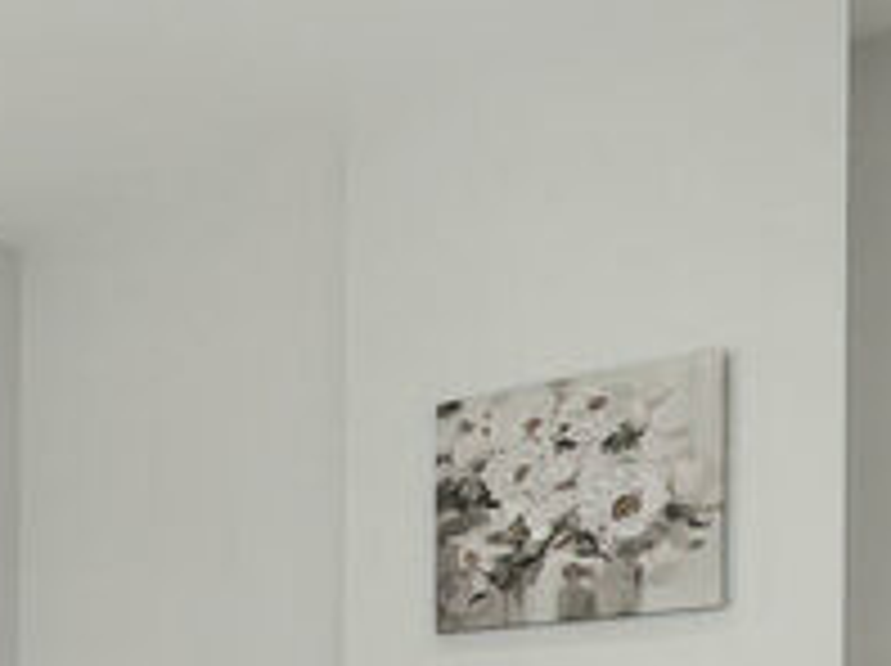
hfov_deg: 32.7
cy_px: 844
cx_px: -220
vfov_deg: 27.0
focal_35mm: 46
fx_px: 1183
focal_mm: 1.57
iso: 50
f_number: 1.8
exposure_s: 1/100
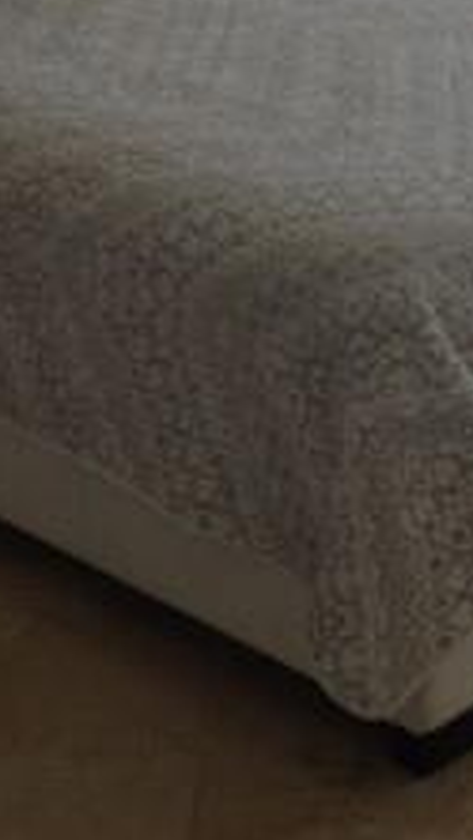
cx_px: 405
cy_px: 272
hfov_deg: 11.0
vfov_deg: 19.4
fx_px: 2451
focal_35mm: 110
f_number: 2.4
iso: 50
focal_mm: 4.28
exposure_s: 1/253
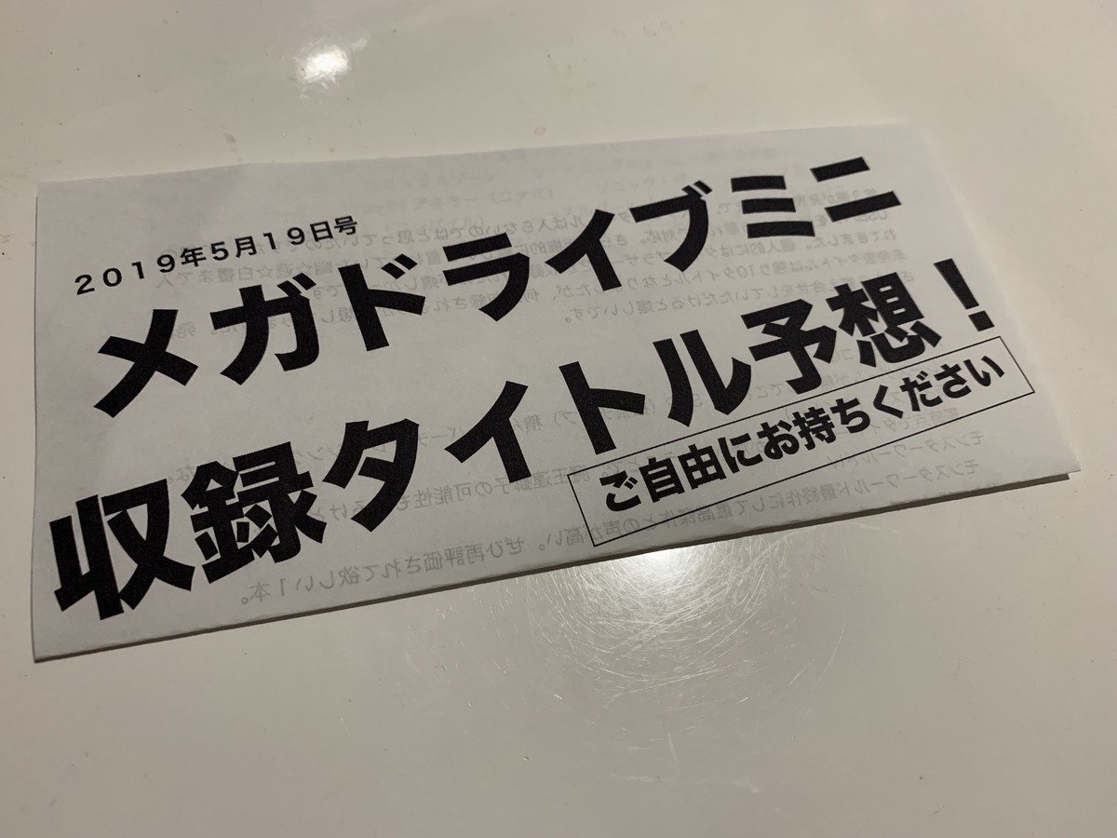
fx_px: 839
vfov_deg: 53.1
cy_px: 419
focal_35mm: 26
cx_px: 558
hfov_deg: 67.3
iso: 320
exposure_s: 1/50
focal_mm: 4.25
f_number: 1.8
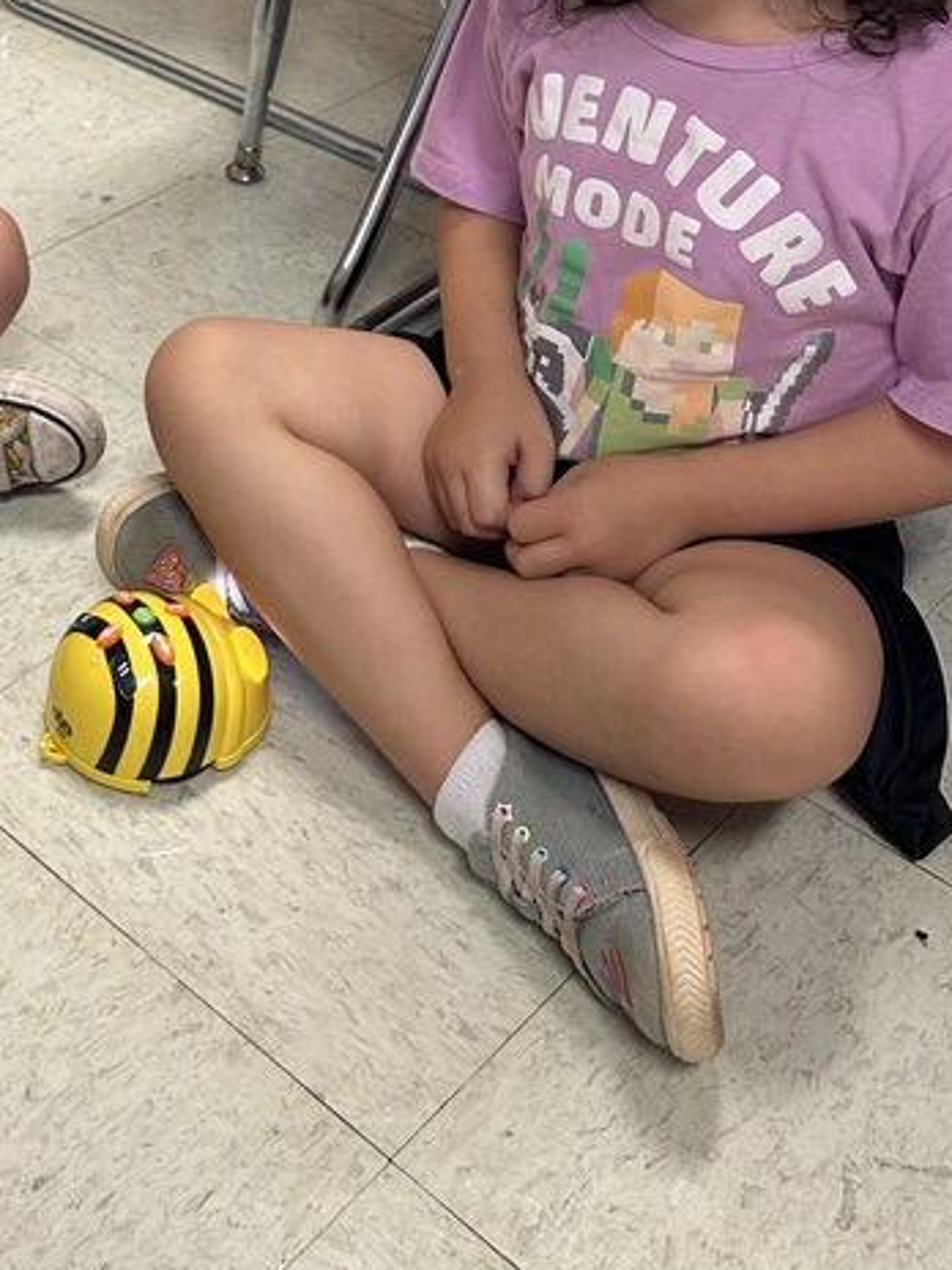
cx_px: -44
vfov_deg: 33.8
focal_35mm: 53
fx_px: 1943
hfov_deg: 25.8
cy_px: 74
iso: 125
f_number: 1.78
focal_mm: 6.86
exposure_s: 1/60
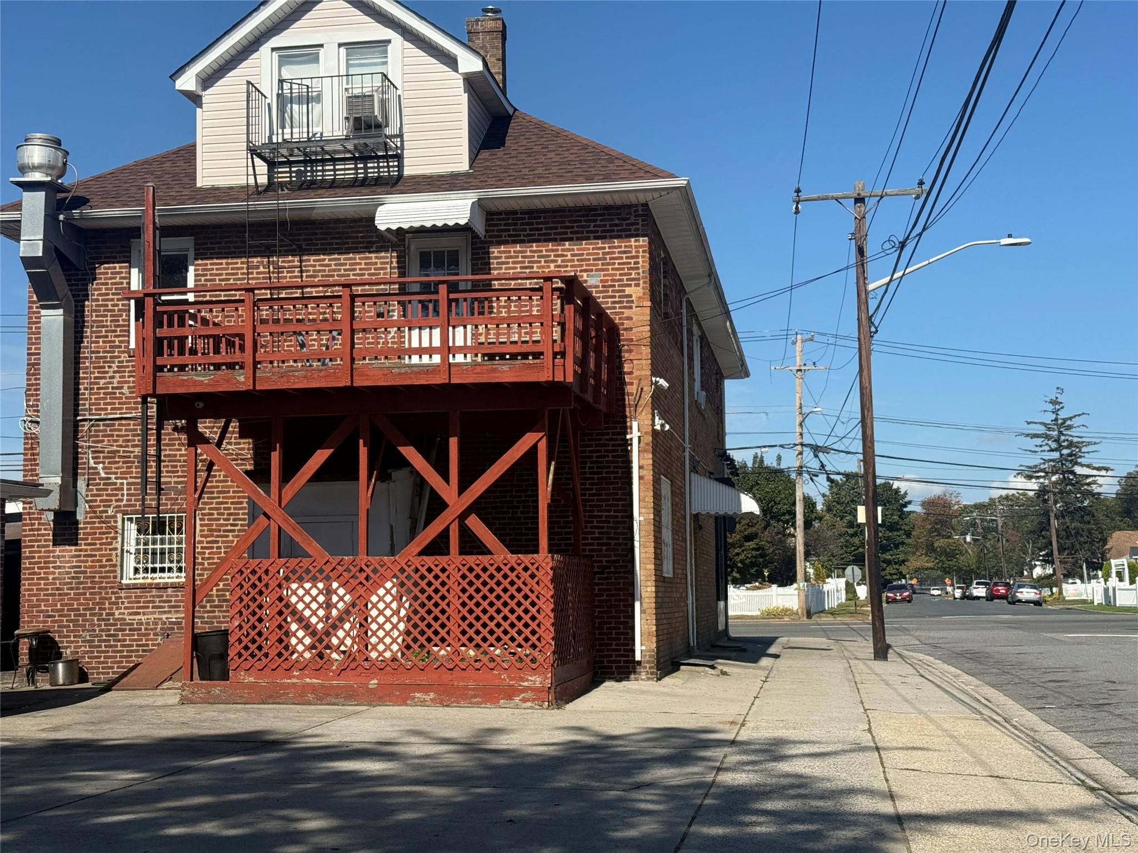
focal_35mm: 48
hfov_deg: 39.7
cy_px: 426
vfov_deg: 30.3
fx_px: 1578
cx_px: 569
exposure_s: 1/4878
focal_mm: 6.76
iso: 64
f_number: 1.78
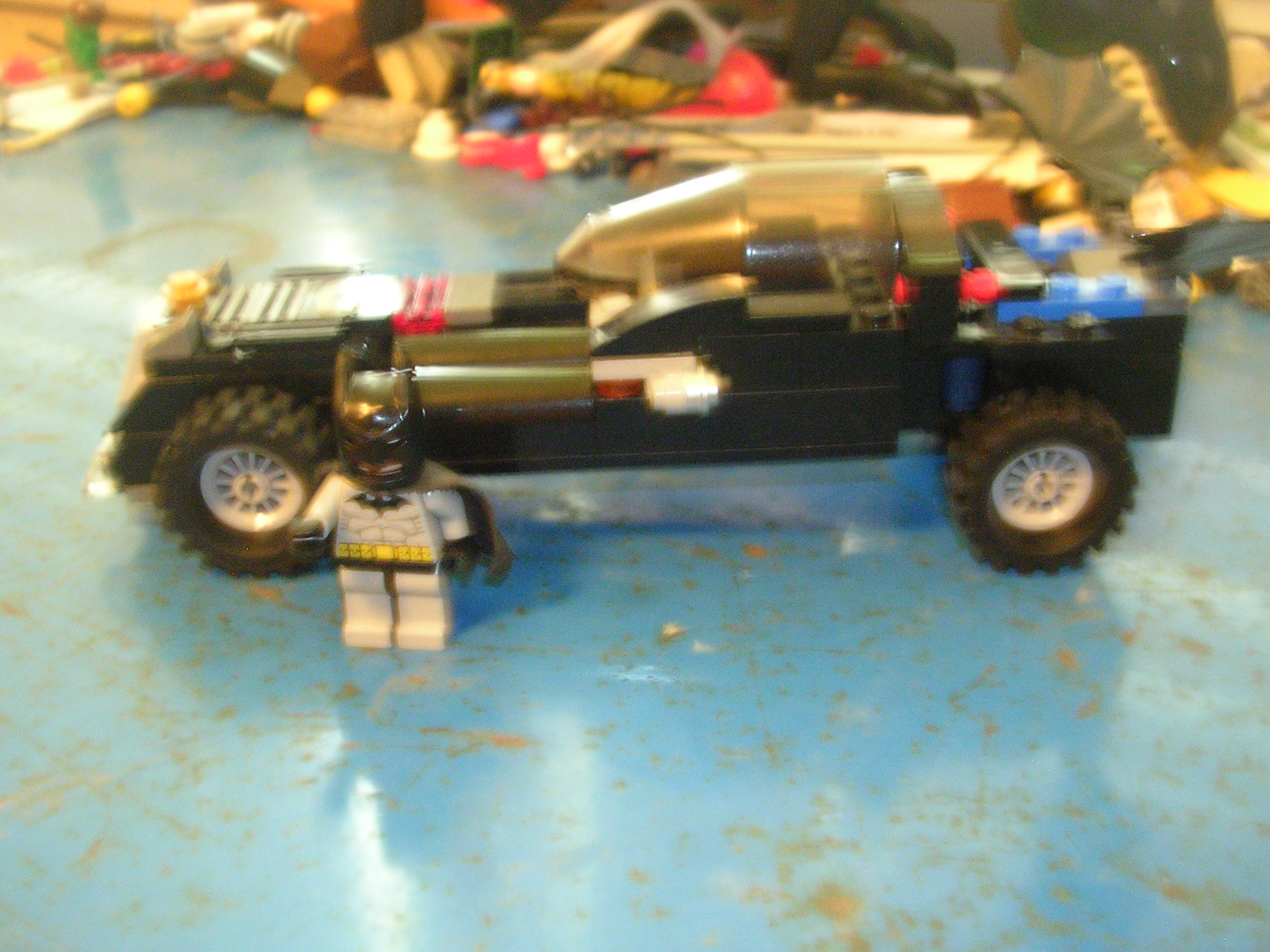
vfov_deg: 37.7
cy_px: 476
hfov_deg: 49.0
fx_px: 1394
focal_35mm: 38
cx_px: 635
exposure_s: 1/1.2
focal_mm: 5.8
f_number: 2.8
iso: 200
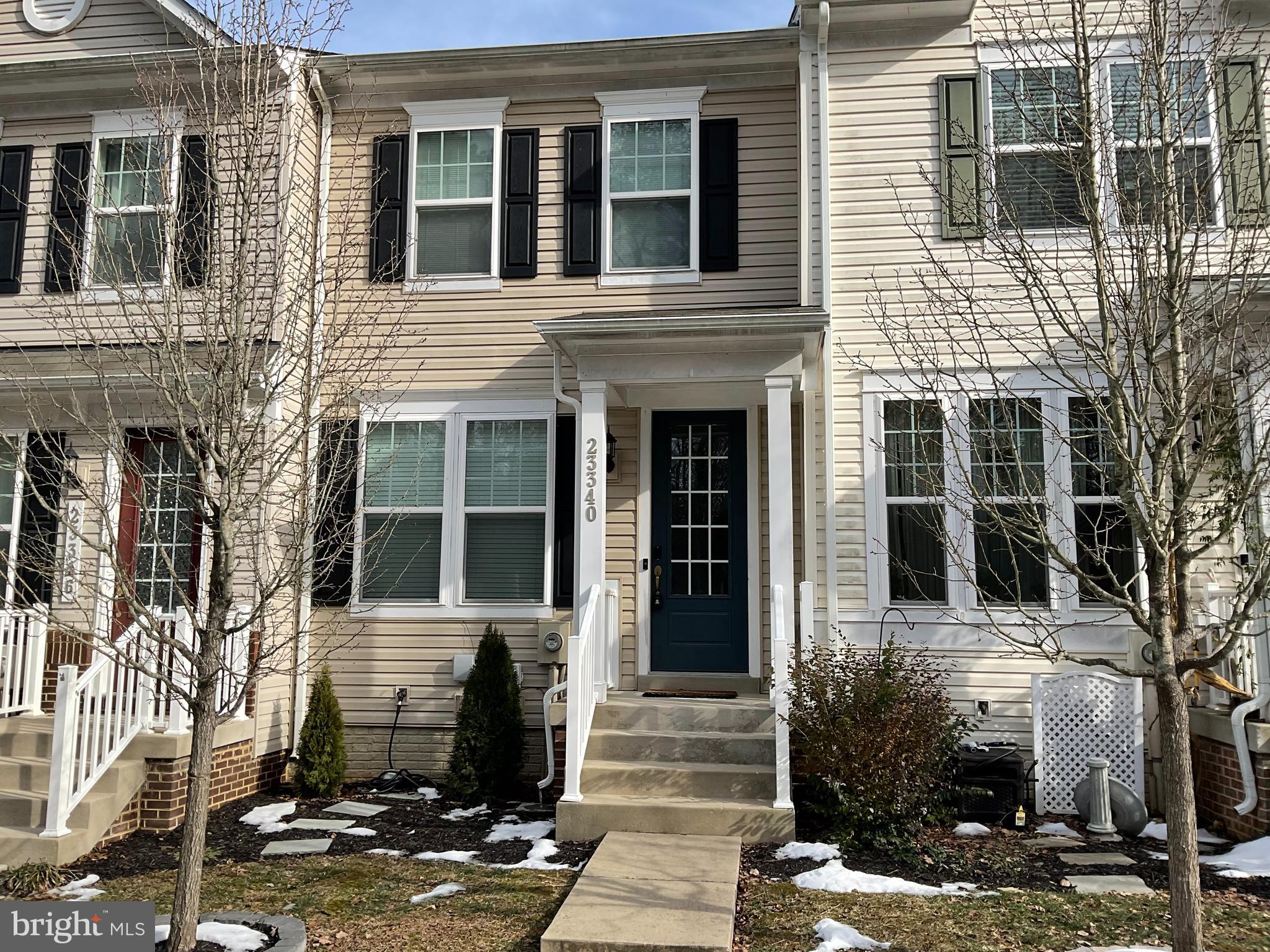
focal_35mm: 29
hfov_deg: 61.7
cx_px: 635
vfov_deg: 48.2
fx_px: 1064
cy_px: 476
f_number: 1.8
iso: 16
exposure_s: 1/1168
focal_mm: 3
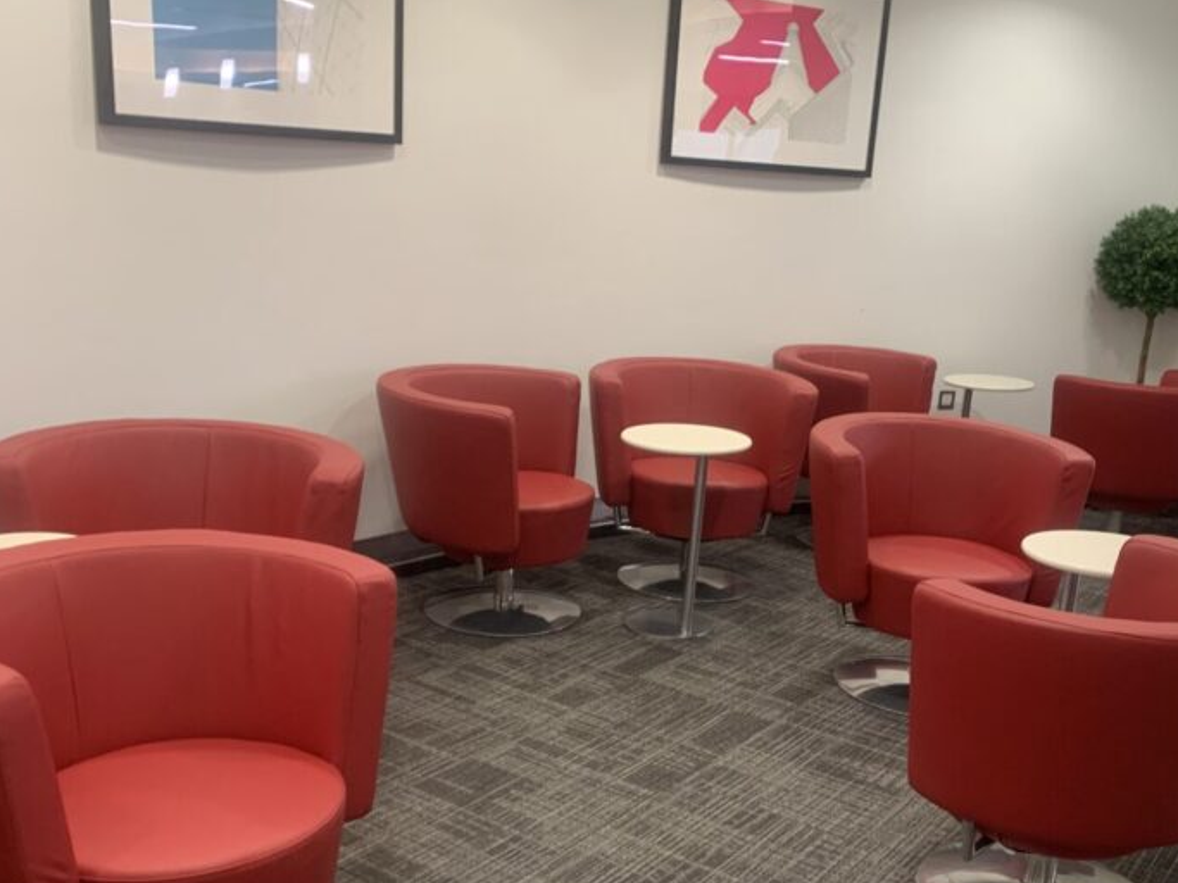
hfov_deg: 47.7
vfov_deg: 36.6
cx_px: 673
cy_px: 543
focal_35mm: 39
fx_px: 1327
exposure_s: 1/50
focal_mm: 4.25
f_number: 1.8
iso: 200
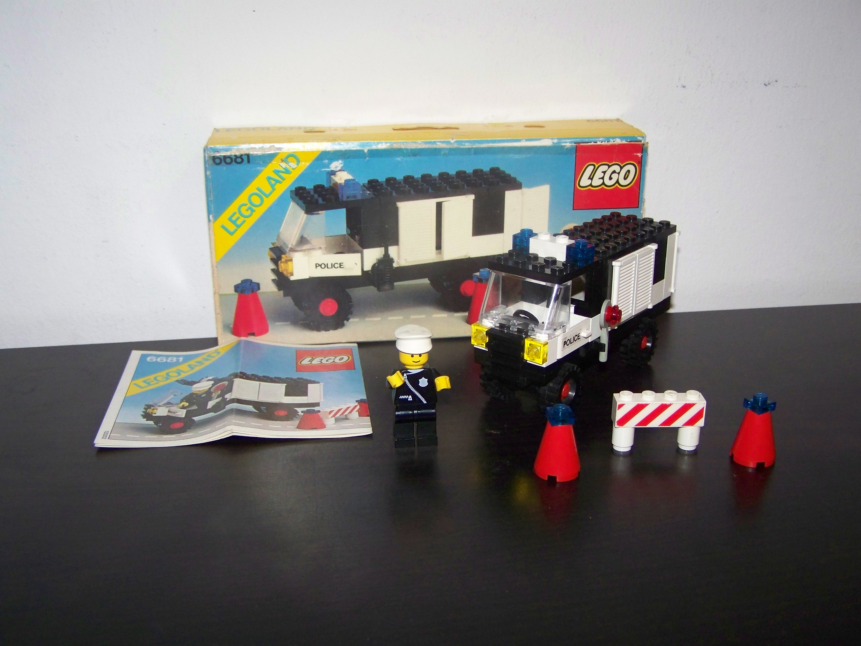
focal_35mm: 38
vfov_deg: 37.7
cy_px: 323
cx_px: 430
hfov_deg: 49.0
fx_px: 945
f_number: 2.8
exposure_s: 1/30
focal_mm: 6.3
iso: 200
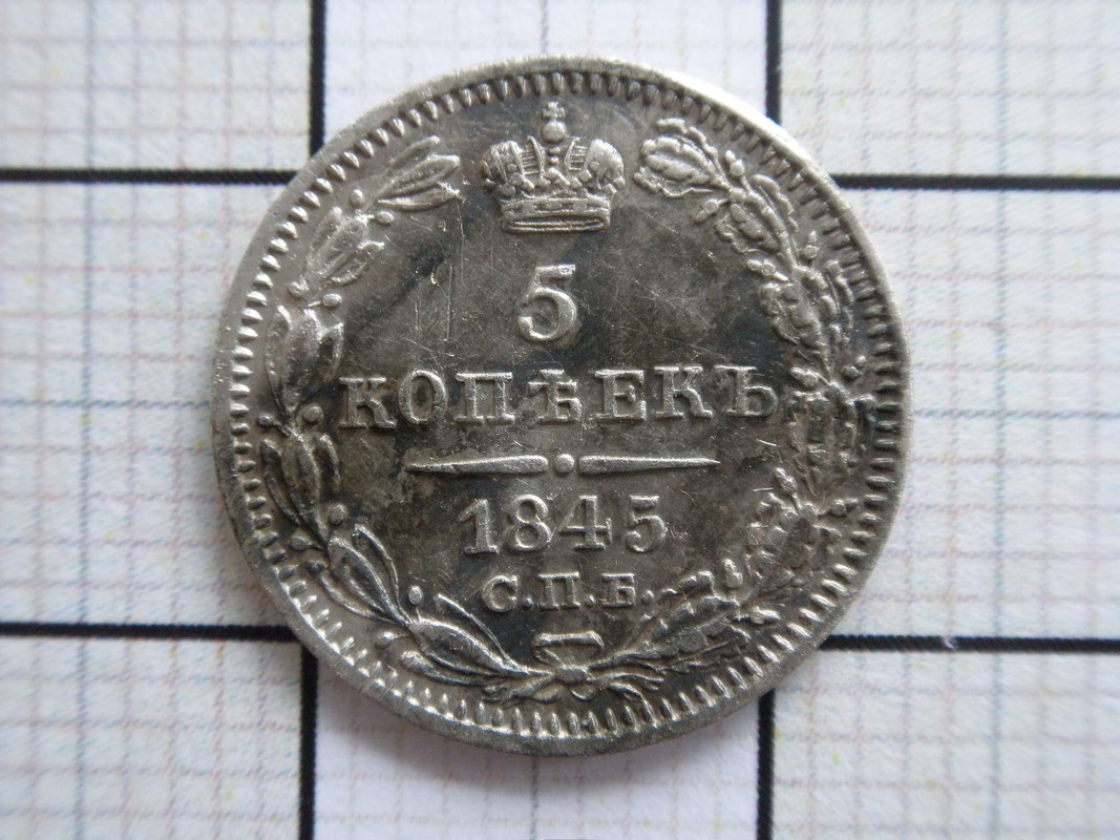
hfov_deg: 36.8
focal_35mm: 52
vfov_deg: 28.0
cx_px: 560
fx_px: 1682
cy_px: 420
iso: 200
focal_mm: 9.1
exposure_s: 1/25
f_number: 4.3
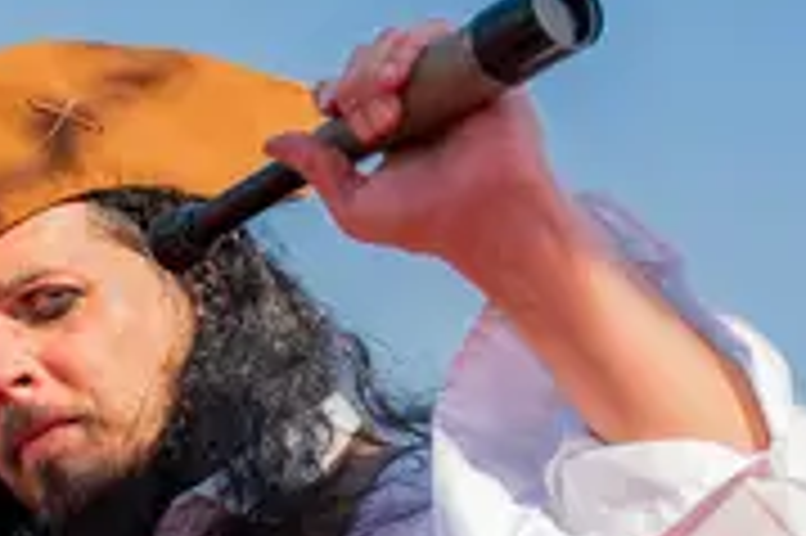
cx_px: -77
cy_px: 477
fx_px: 3221
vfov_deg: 9.5
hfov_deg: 14.0
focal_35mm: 144
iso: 100
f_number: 2.8
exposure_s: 1/640
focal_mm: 43
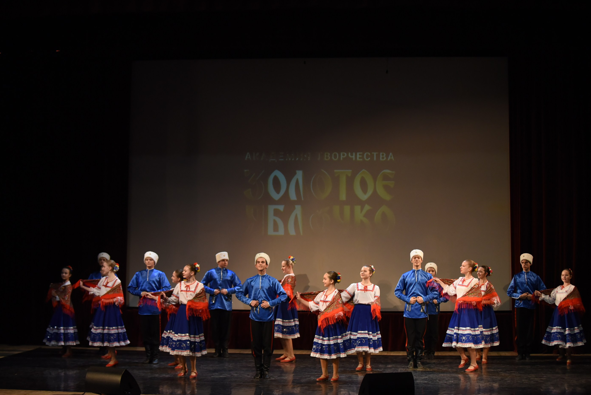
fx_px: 1248
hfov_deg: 26.6
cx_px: 300
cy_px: 213
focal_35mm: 76
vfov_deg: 18.0
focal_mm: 70
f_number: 2.8
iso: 2500
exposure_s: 1/500
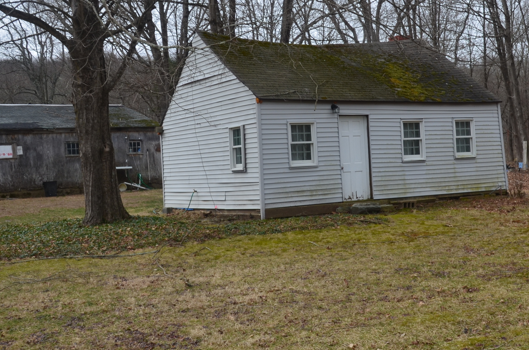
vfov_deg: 23.3
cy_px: 154
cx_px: 369
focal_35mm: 58
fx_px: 848
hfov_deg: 34.2
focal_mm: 23
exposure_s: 1/125
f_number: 11
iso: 160
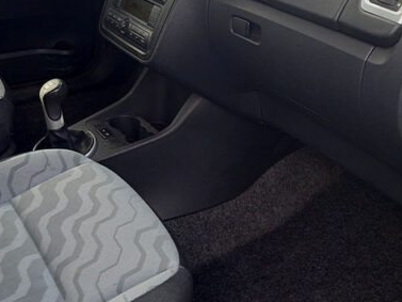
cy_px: 59
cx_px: 108
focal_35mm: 53
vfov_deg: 27.0
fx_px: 616
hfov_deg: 35.5
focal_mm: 4.6
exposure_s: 1/50
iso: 32
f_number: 2
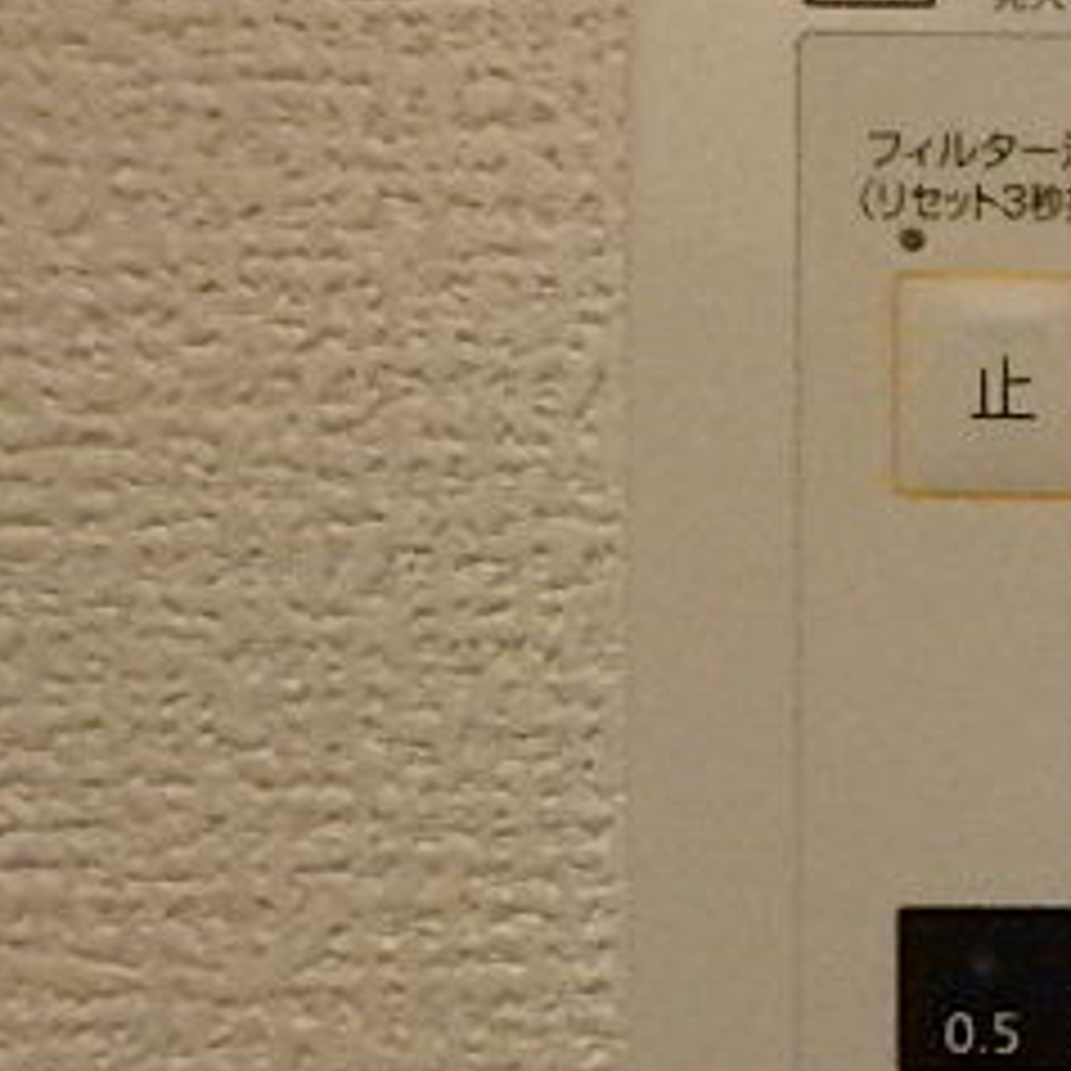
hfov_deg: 28.5
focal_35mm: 50
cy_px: 693
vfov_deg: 33.8
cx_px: 1354
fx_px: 1750
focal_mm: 3.7
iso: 2500
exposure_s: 1/500
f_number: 3.5
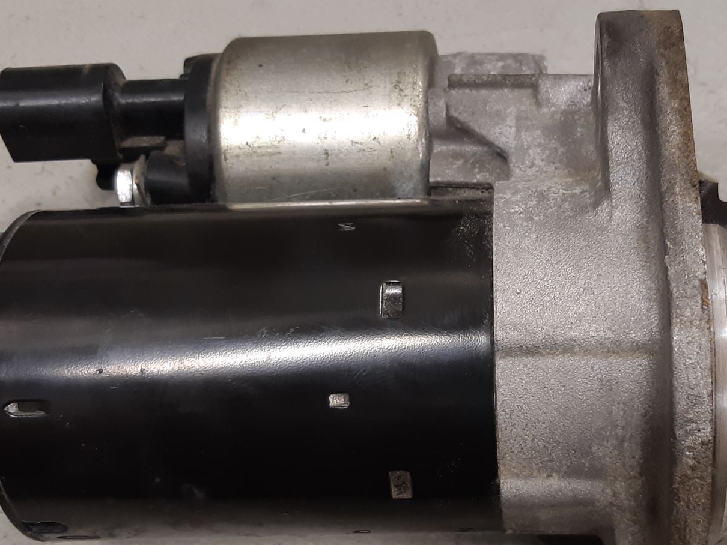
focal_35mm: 44
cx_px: 455
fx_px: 924
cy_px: 333
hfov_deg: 42.6
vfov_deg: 32.8
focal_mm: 3.93
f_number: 1.7
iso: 100
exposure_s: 1/50
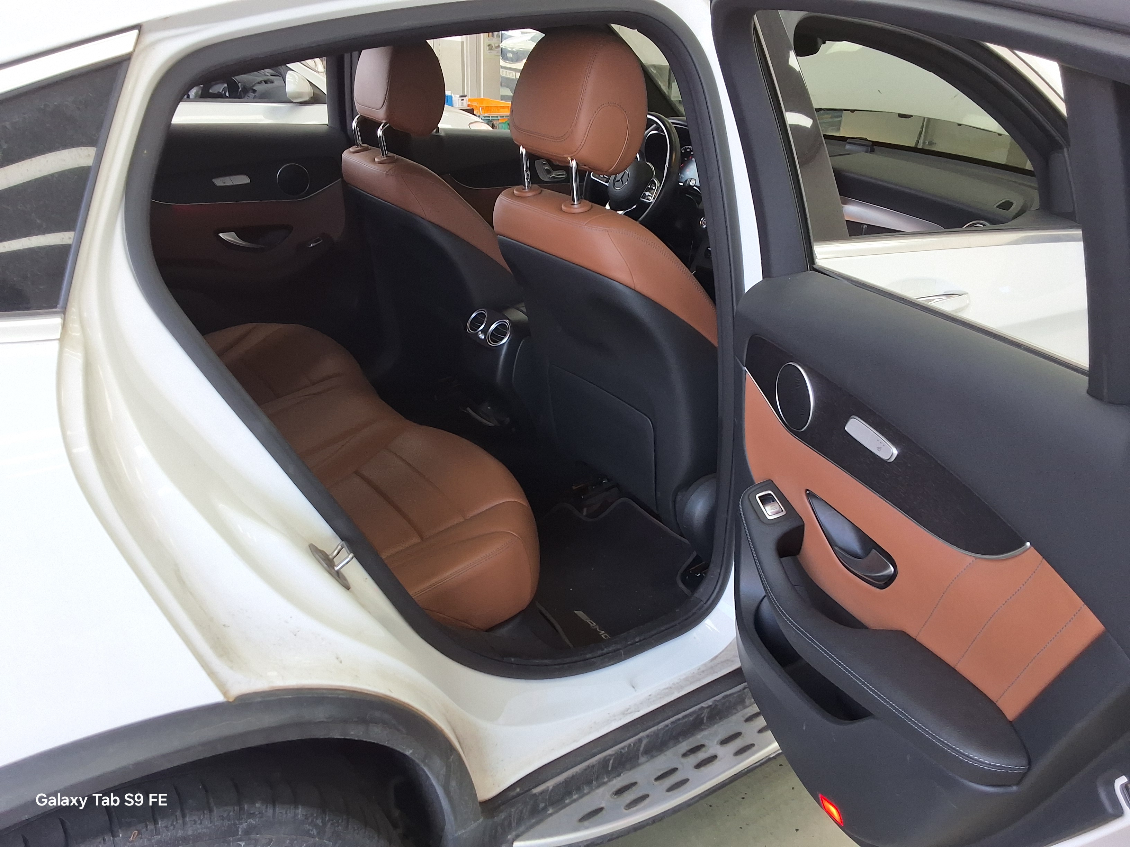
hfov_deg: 63.4
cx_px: 565
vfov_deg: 49.7
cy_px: 424
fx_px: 914
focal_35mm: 28
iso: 50
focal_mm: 2.91
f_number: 1.9
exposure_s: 1/120
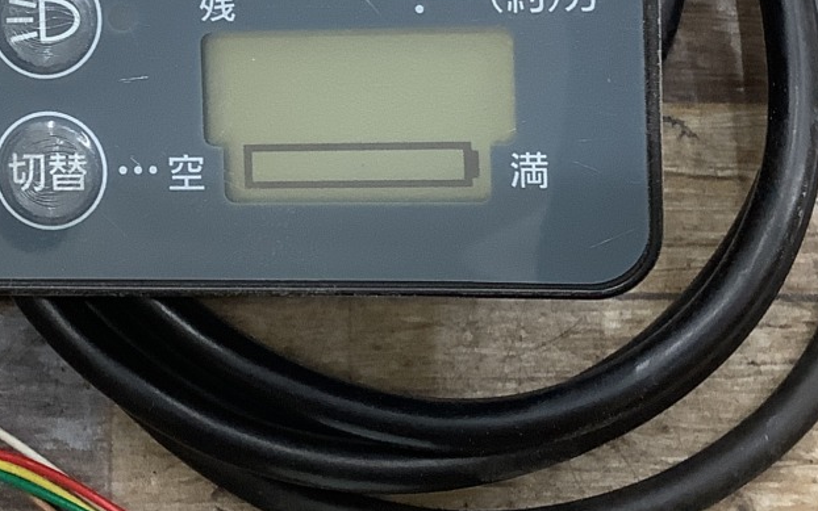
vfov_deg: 14.8
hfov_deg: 23.5
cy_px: 1
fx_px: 1940
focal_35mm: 87
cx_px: 191
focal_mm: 3.3
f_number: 2.4
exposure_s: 1/60
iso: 125
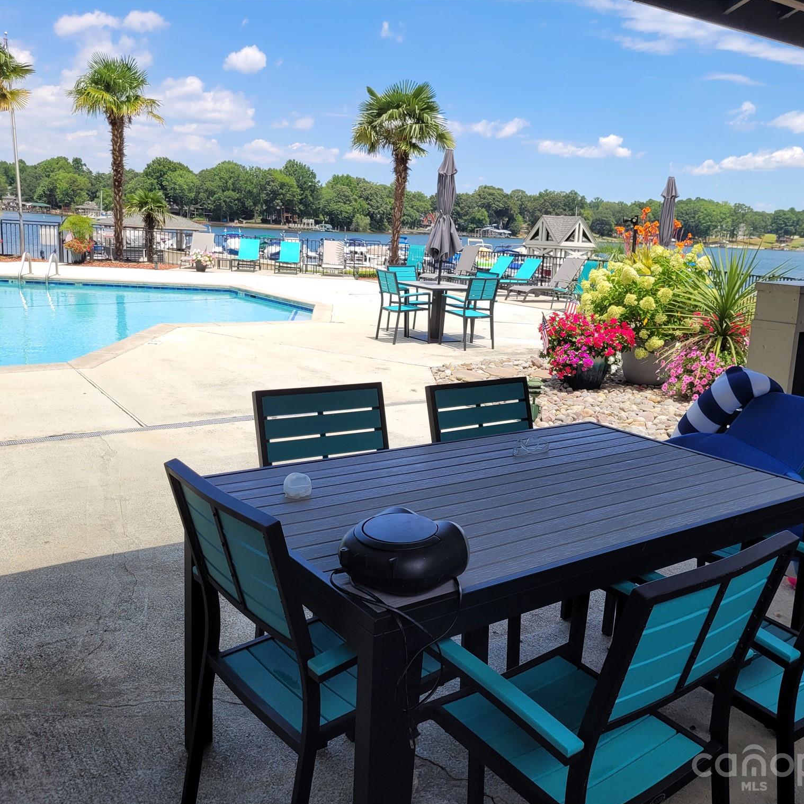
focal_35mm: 31
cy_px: 405
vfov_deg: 52.5
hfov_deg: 52.4
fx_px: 815
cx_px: 449
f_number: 1.8
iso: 40
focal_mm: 5.4
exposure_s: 1/1593
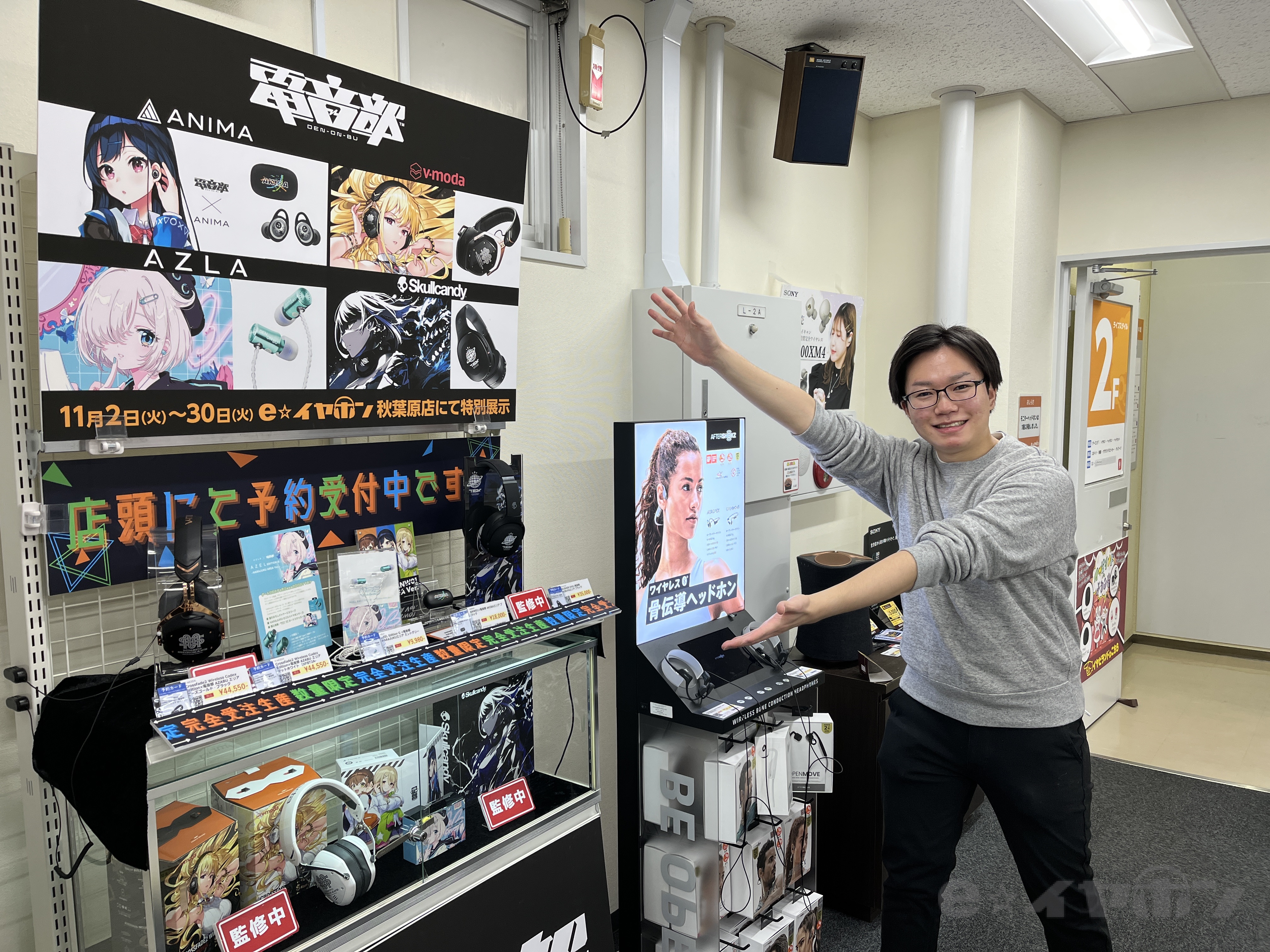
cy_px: 476
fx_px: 954
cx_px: 635
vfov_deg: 53.1
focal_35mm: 26
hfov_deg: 67.3
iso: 32
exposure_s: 1/113
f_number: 1.6
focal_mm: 5.1
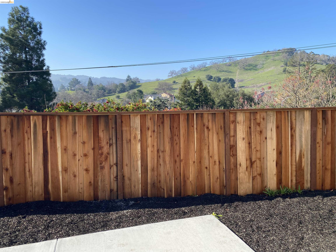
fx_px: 252
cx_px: 168
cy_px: 126
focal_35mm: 26
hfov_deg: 67.3
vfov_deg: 53.1
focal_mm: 4.25
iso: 32
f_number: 1.8
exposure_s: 1/1608
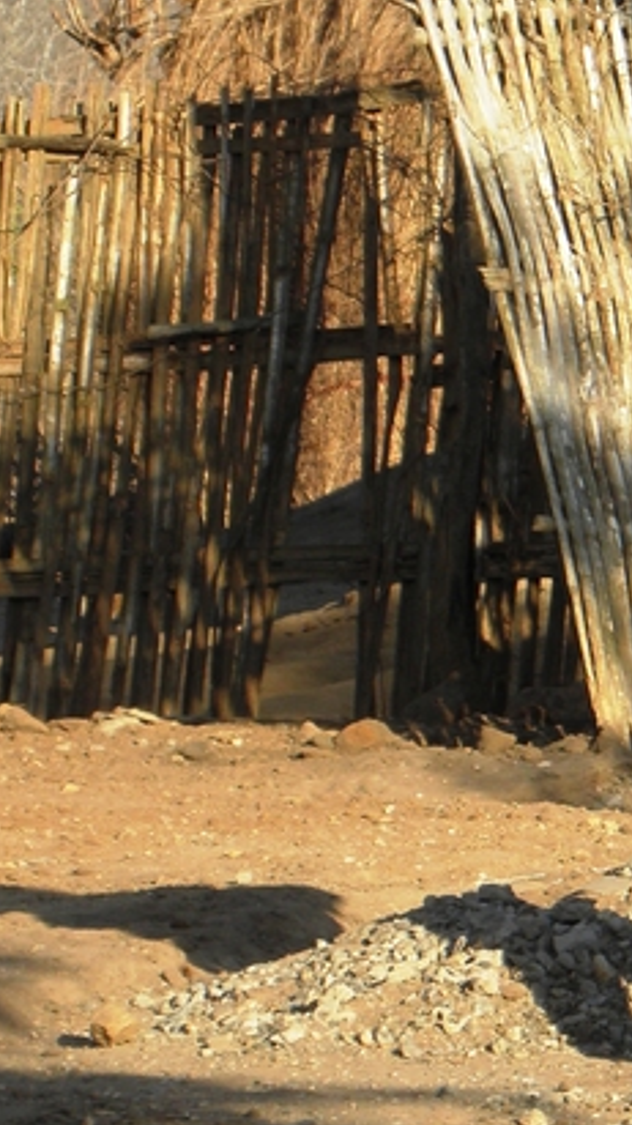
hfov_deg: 2.0
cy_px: 790
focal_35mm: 597
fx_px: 17797
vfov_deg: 3.6
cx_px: 897
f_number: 4.5
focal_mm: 37.67
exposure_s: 1/250
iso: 64
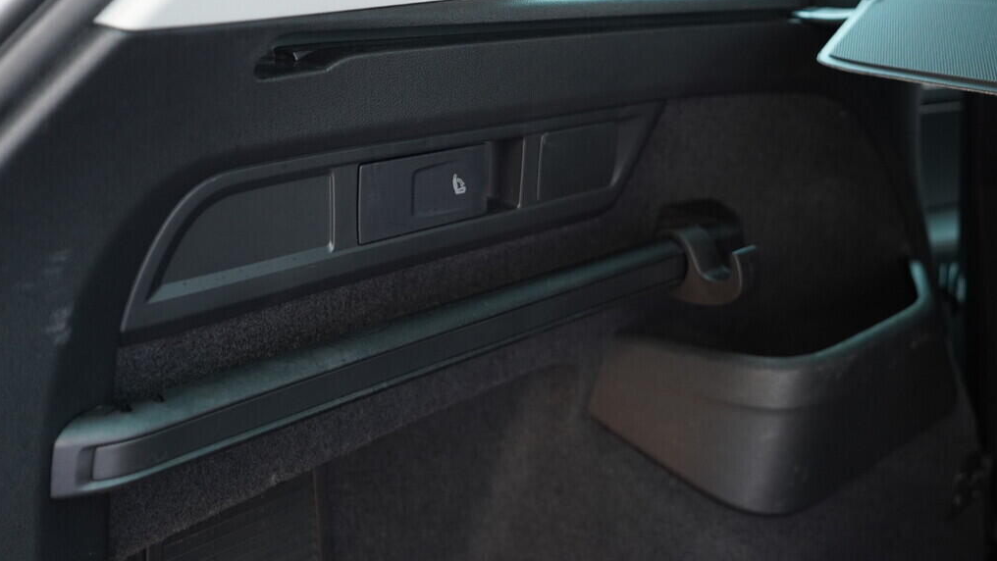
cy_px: 245
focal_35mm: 38
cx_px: 497
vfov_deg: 31.2
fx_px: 1005
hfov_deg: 52.8
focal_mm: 24
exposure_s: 1/40
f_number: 2.8
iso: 800
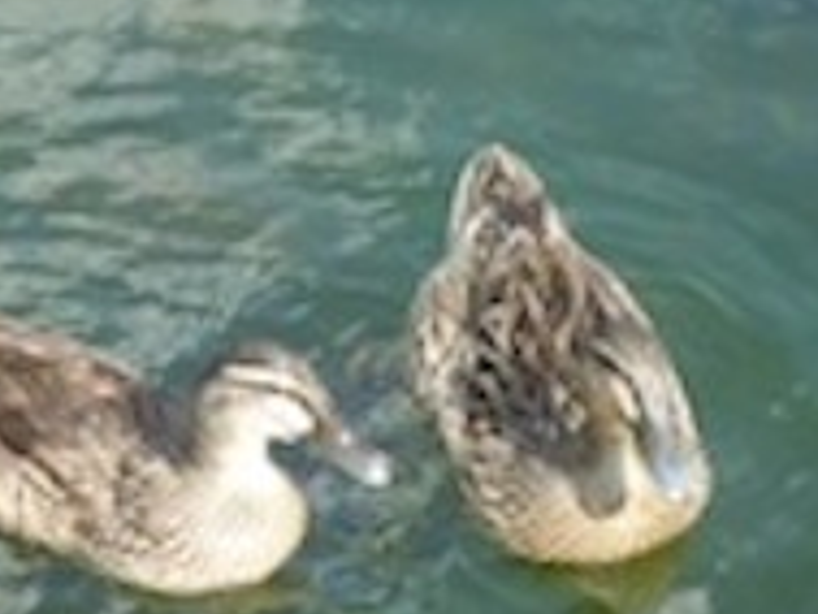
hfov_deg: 7.8
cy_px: 409
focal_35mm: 252
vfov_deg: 5.9
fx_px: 5959
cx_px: 30
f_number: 5.8
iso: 400
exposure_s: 1/400
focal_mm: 21.2
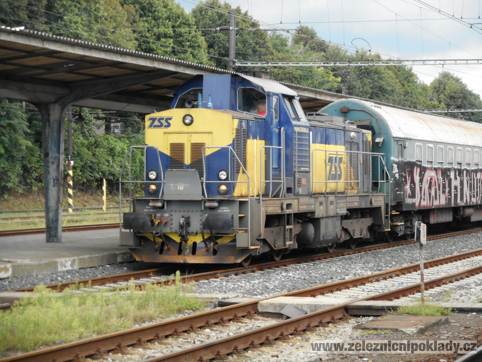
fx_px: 1643
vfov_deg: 12.6
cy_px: 180
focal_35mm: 118
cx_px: 242
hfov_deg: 16.7
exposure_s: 1/60
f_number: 5.9
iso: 250
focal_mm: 20.9
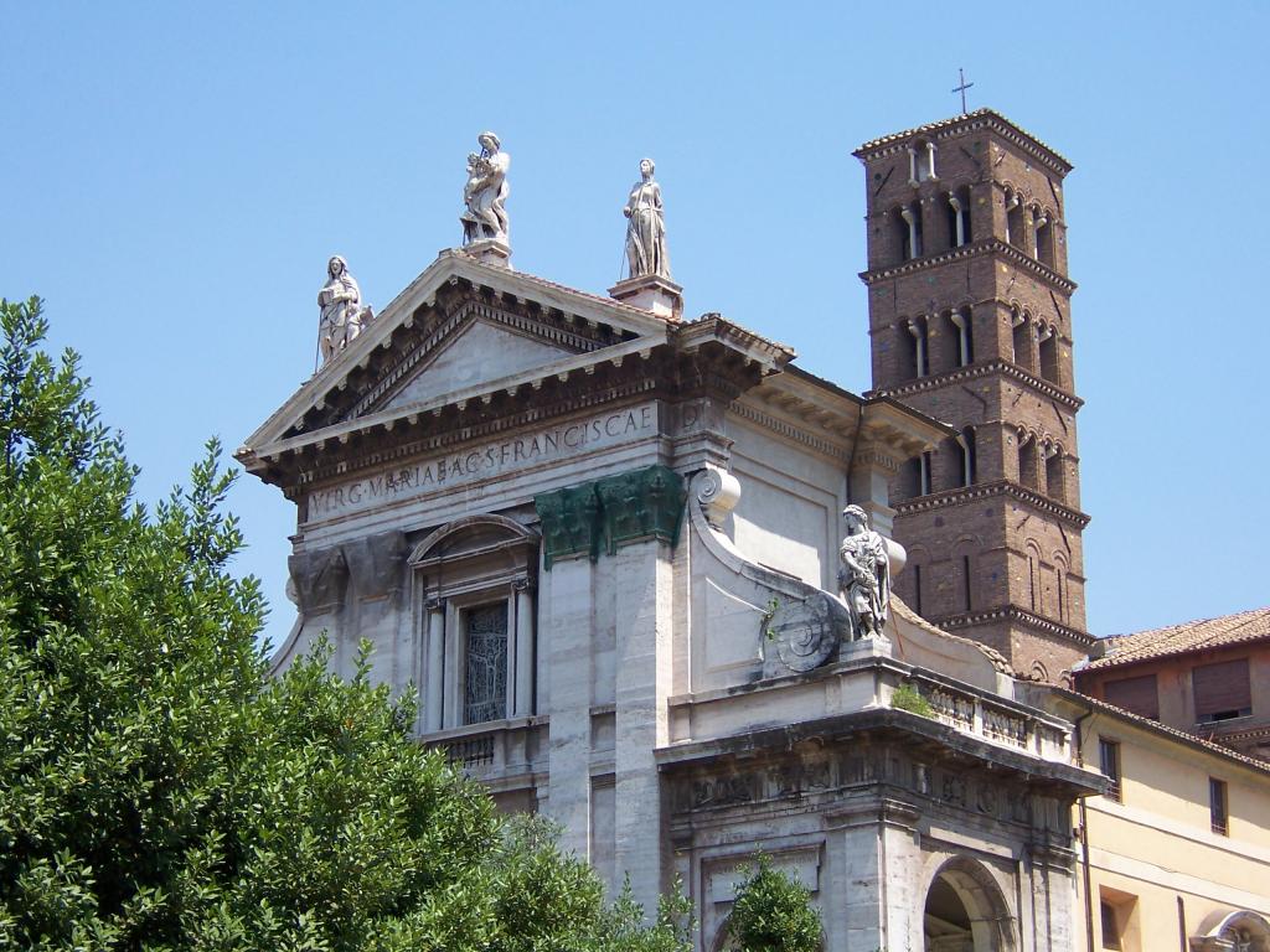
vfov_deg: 22.3
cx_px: 635
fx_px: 2421
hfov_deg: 29.4
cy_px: 476
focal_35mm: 66
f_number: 4
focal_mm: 11
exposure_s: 1/500
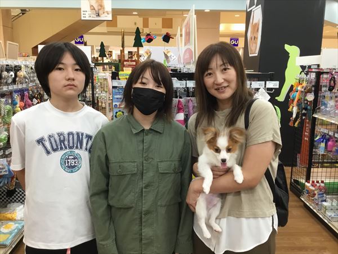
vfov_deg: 45.4
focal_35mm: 31
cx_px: 169
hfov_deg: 58.4
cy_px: 127
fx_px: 303
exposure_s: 1/33
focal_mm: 3.3
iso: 80
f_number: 2.4
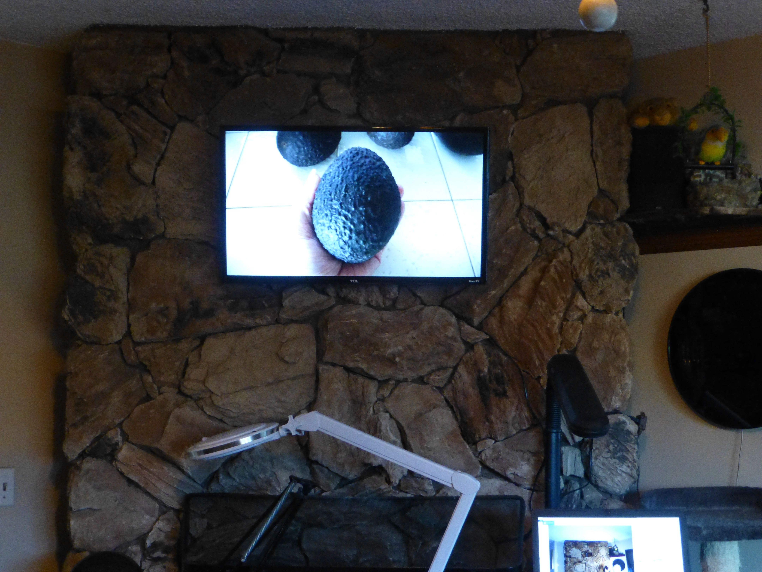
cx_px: 381
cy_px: 286
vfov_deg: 30.9
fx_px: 1035
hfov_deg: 40.4
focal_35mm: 47
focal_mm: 8.5
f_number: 4.2
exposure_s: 1/15
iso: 800
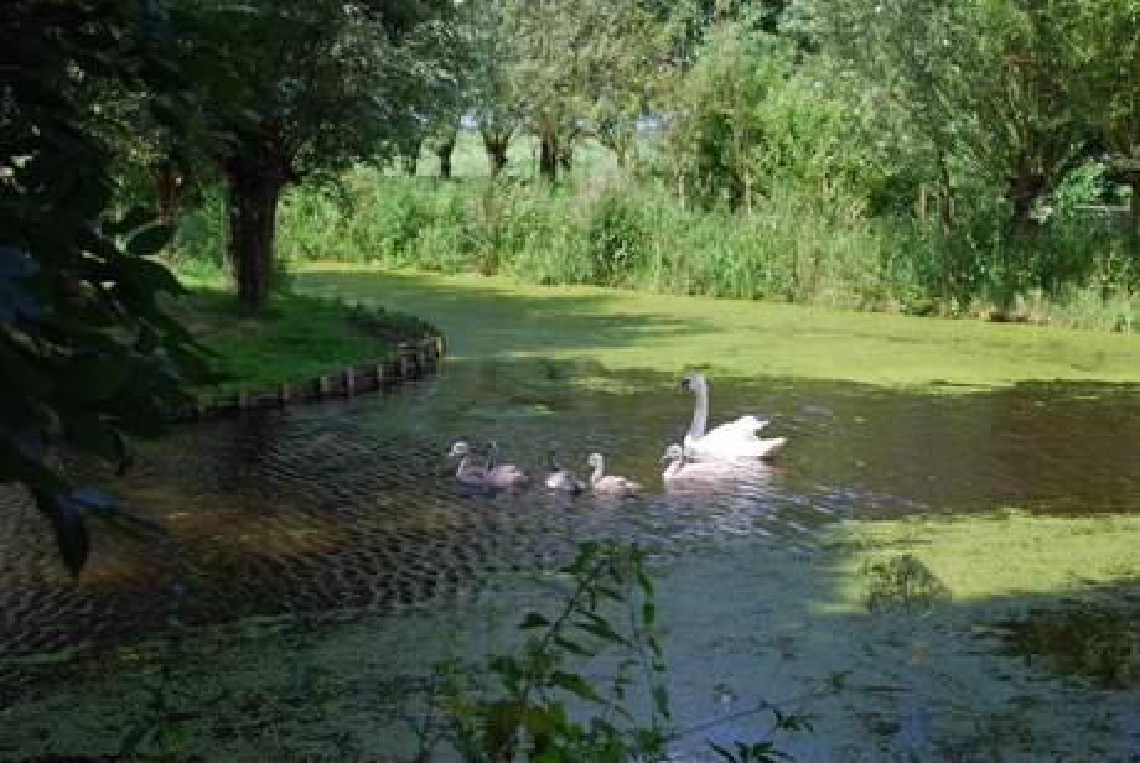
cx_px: 570
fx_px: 1807
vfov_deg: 23.8
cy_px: 382
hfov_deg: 35.0
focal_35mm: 57
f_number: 6.3
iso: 100
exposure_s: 1/160
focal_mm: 38
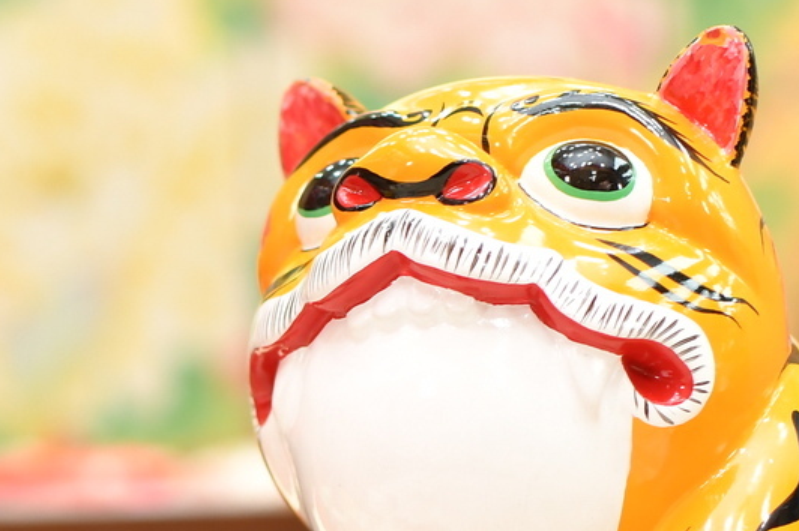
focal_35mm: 158
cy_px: 579
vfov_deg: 8.6
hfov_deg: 12.8
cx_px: -92
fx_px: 3504
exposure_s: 1/200
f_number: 2.8
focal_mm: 35
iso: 400
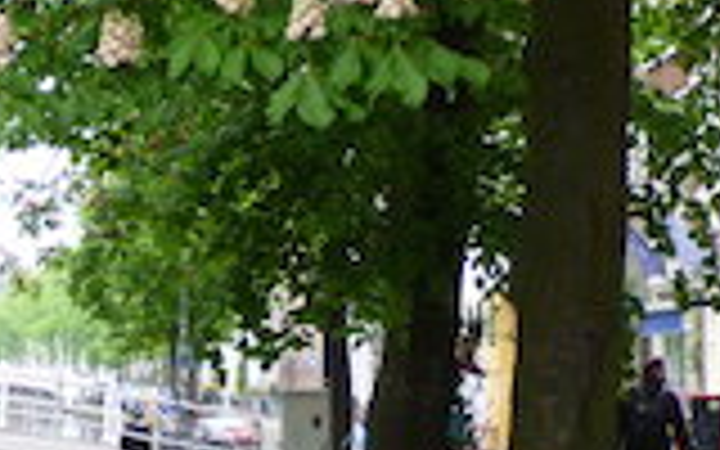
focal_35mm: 156
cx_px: -117
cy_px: 344
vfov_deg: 8.4
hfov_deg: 13.1
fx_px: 3061
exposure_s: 1/80
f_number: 4.5
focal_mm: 8.4
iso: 320
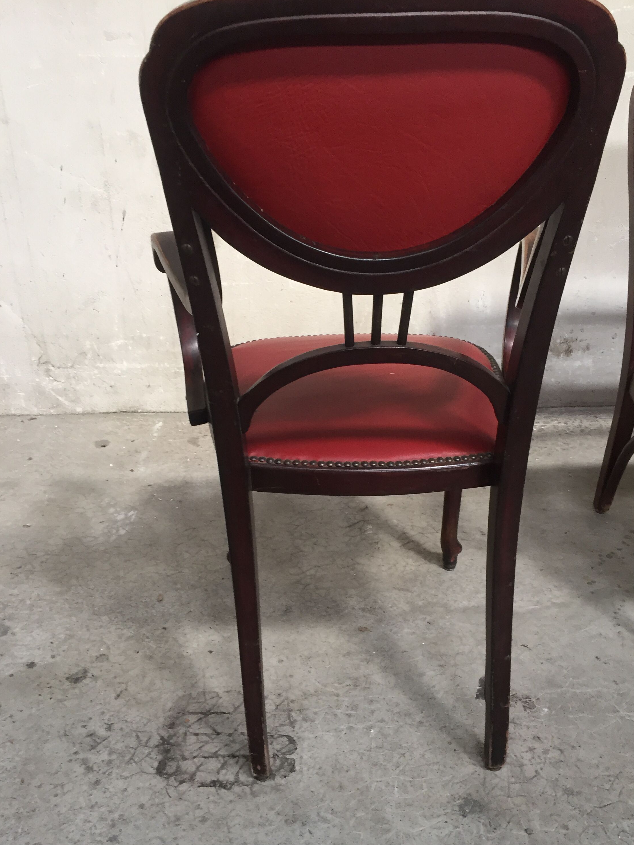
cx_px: 320
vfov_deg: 56.7
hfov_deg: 44.2
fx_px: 781
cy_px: 456
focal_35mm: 32
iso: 64
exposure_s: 1/33
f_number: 2.2
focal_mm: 4.15
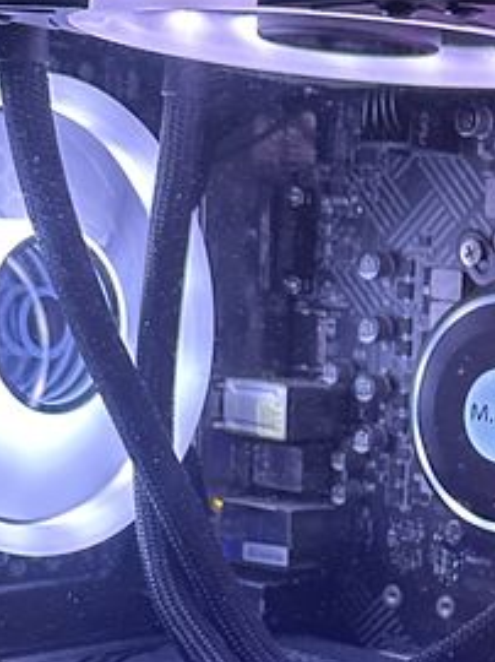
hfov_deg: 16.2
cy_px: 758
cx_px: 515
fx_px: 1700
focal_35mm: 89
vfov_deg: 20.8
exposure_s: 1/40
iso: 1000
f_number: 1.78
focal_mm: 6.86
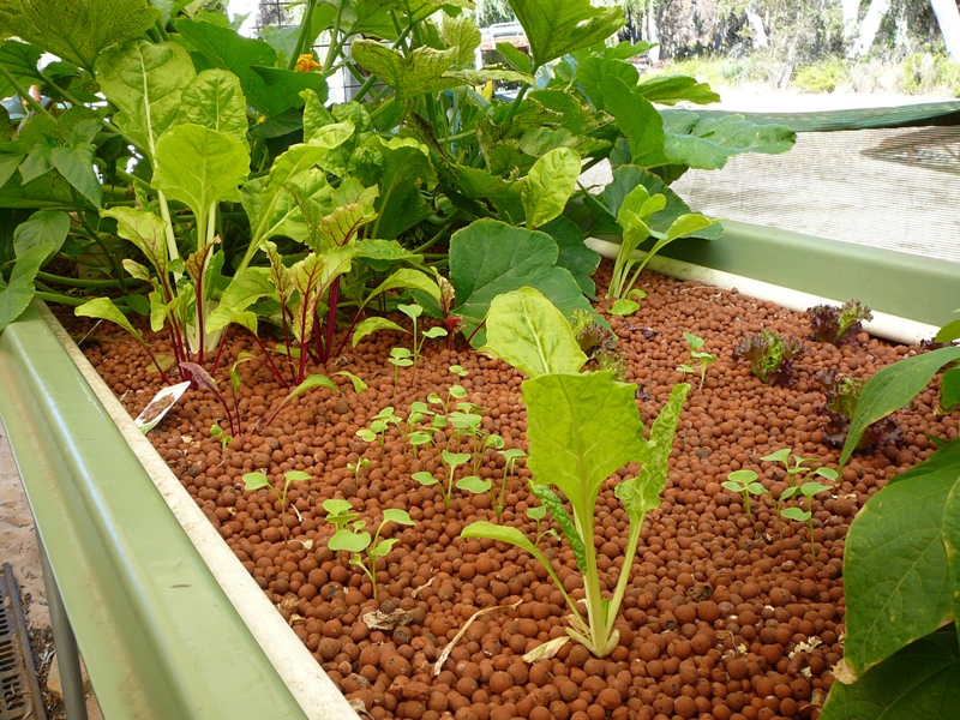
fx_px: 971
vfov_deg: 40.7
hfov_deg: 52.6
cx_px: 480
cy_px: 360
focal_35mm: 35
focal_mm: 5.2
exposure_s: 1/125
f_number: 2.8
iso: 80
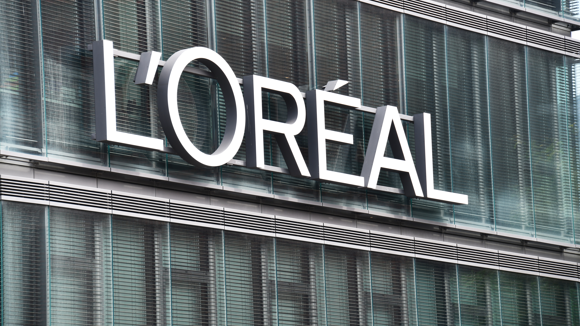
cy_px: 173
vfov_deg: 6.8
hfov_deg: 12.0
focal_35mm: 179
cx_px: 290
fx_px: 2753
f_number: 7.1
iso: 125
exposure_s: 1/100
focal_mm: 170
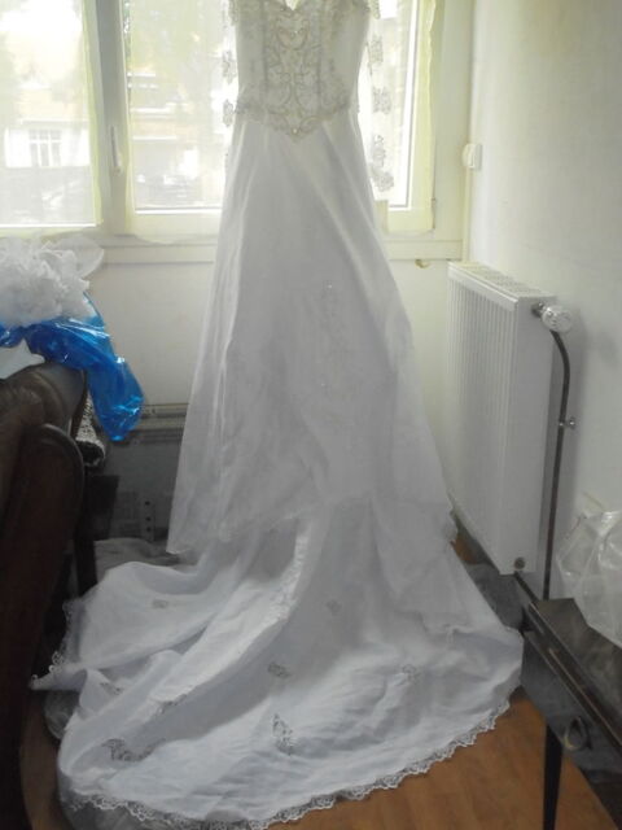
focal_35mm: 38
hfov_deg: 37.7
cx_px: 311
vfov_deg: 49.0
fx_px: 910
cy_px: 415
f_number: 4.2
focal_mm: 6.9
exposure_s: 1/160
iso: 640
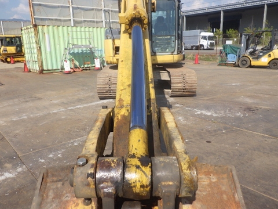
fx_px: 225
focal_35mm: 28
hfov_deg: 63.4
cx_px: 139
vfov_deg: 49.7
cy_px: 104
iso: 125
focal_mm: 5
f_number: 4.2
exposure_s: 1/1000
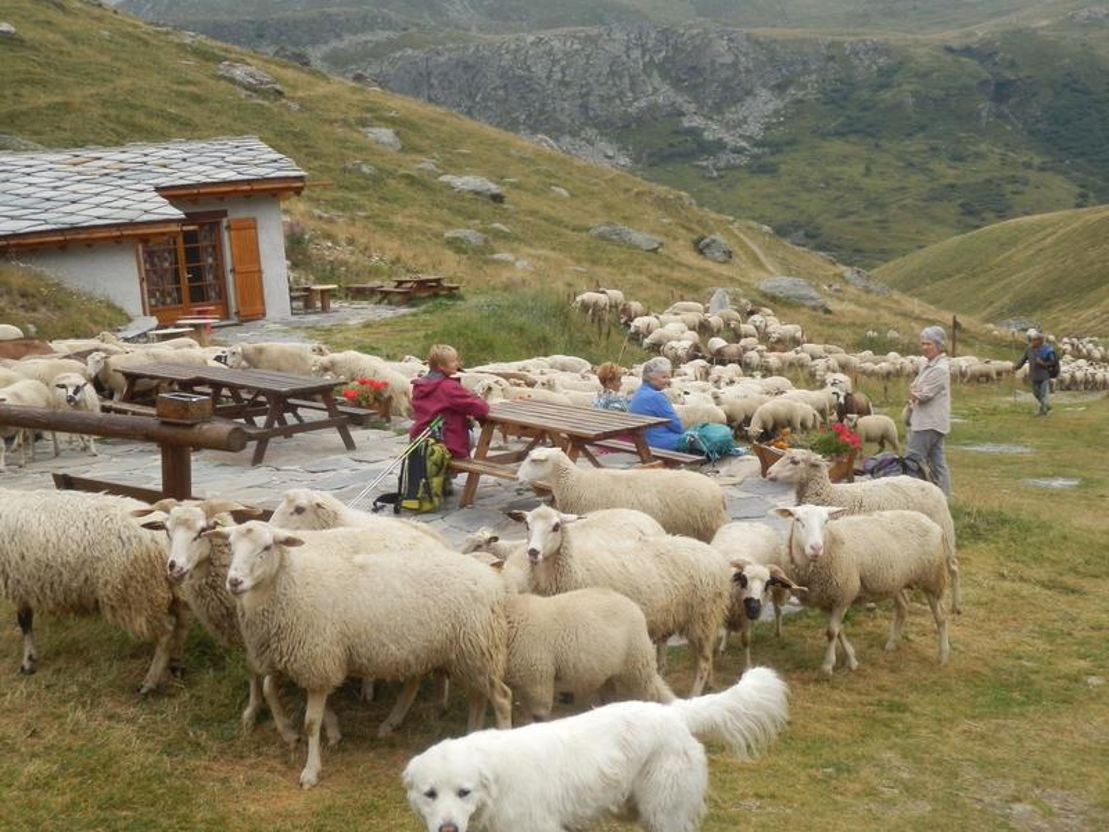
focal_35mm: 46
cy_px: 416
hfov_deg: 41.2
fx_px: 1474
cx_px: 554
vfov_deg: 31.5
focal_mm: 8.3
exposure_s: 1/500
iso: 200
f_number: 4.2
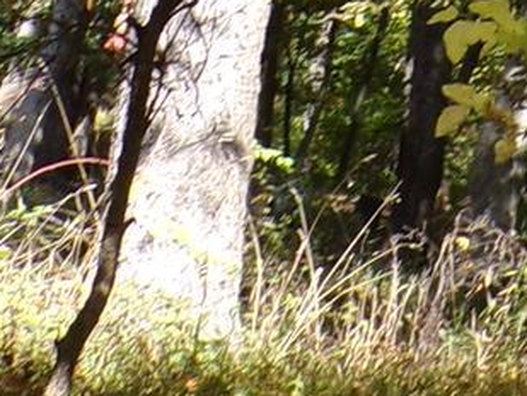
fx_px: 2422
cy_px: -418
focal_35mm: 159
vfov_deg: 8.8
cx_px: 1027
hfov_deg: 11.3
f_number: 4.3
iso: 80
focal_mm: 4.3
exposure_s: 1/110
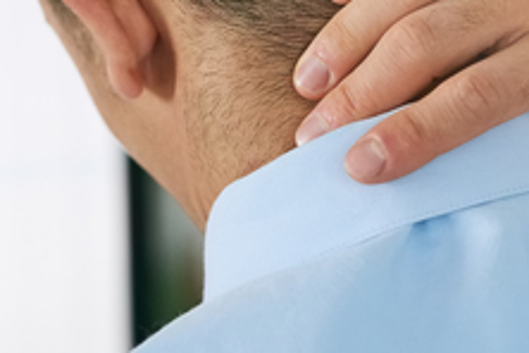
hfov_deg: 9.0
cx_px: 199
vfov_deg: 6.0
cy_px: 321
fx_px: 3365
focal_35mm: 229
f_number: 2.2
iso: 400
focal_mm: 50
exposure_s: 1/200
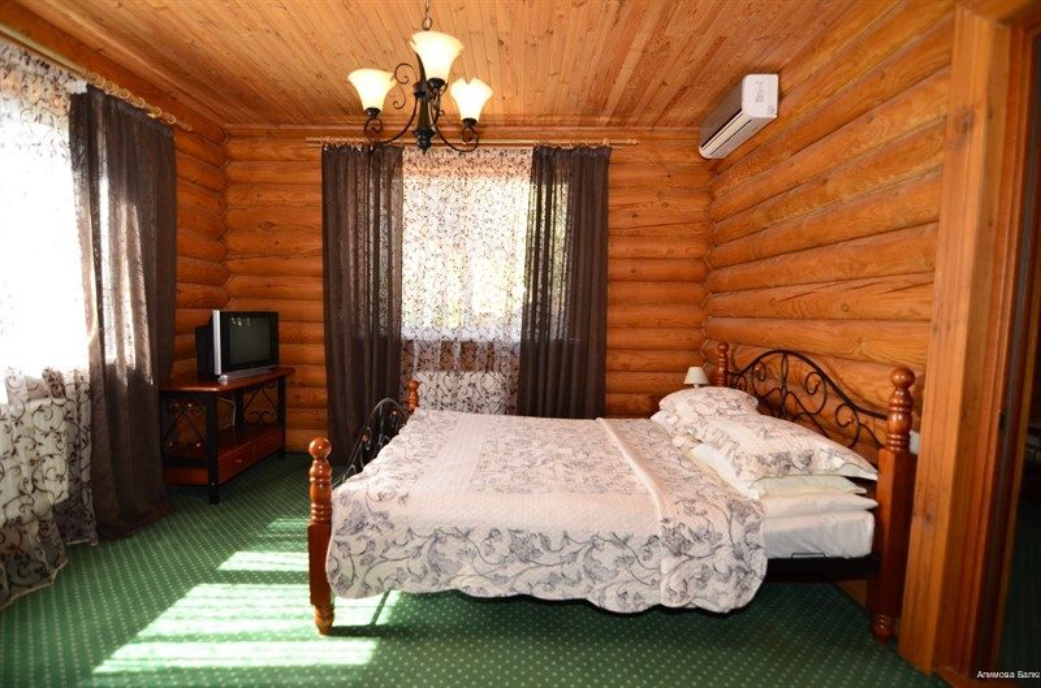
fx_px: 476
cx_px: 520
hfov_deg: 95.1
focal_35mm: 16
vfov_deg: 71.8
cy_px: 344
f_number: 2.8
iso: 400
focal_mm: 11
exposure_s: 1/250
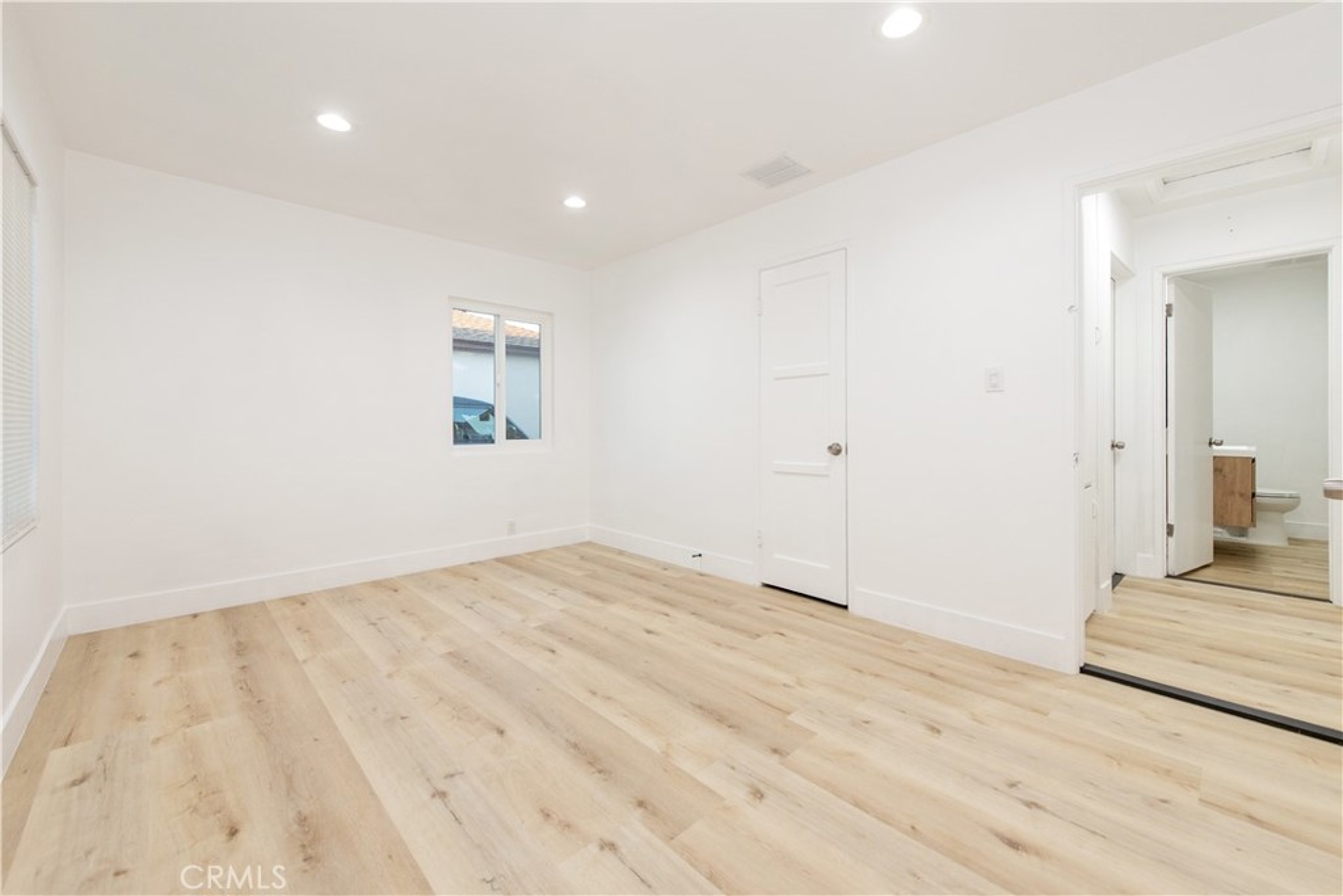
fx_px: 522
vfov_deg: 81.2
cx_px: 672
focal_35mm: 14
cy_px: 448
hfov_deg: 104.2
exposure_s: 1/125
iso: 640
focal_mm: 14
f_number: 5.6
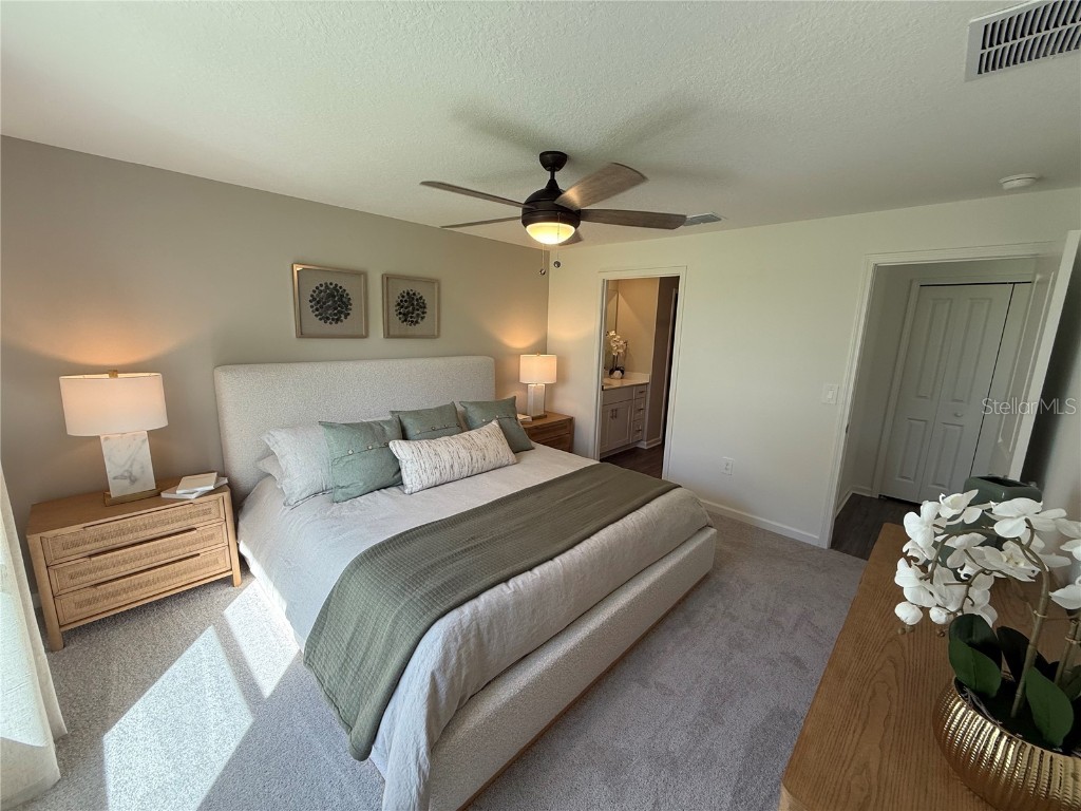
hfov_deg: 102.1
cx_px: 540
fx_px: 437
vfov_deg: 85.7
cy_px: 406
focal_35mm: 14
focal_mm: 2.22
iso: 80
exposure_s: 1/120
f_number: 2.2
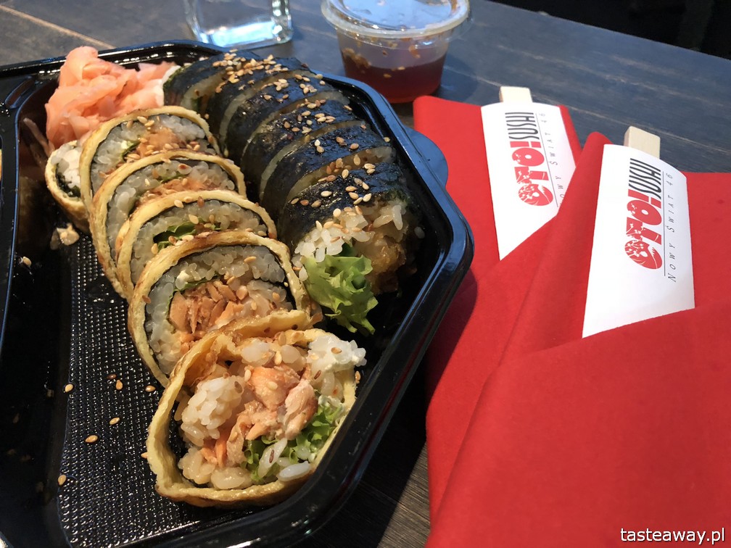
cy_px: 274
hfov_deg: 61.7
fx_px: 612
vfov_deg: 48.2
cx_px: 366
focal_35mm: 29
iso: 100
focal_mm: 3.99
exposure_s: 1/13
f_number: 1.8
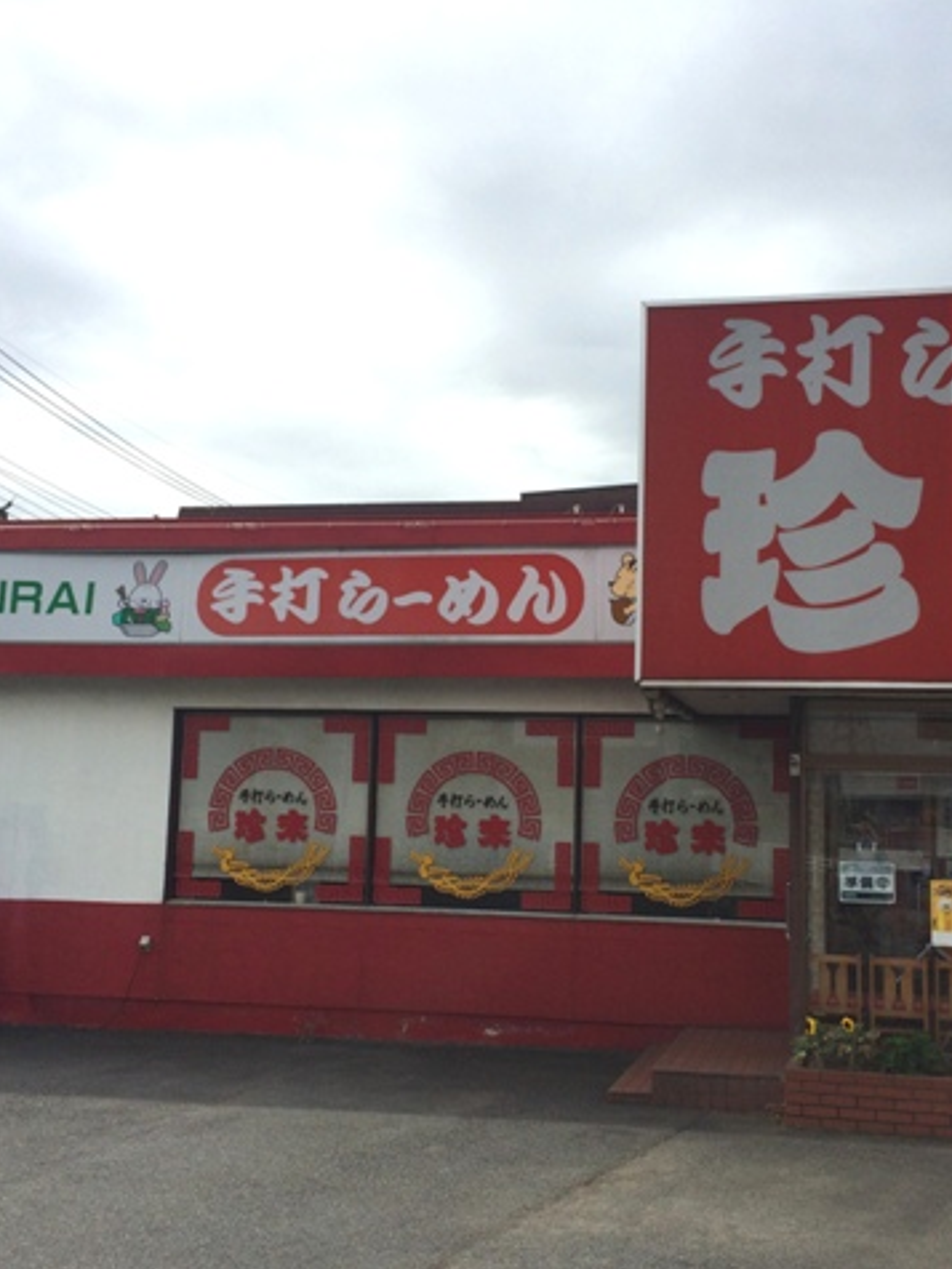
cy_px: 634
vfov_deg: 47.9
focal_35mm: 39
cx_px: 571
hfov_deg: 36.7
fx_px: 1430
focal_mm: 4.15
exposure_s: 1/2564
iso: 32
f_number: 2.2
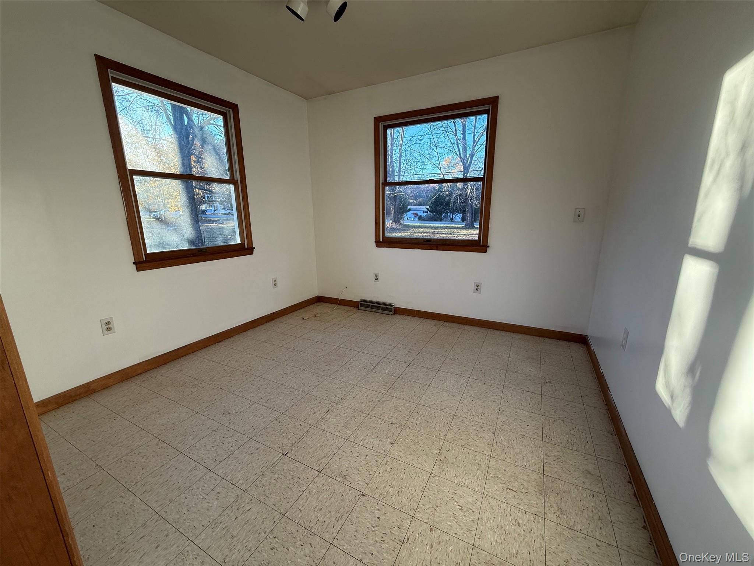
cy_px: 283
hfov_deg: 102.1
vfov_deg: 85.7
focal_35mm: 14
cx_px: 377
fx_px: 305
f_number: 2.2
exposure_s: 1/120
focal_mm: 2.22
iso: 80
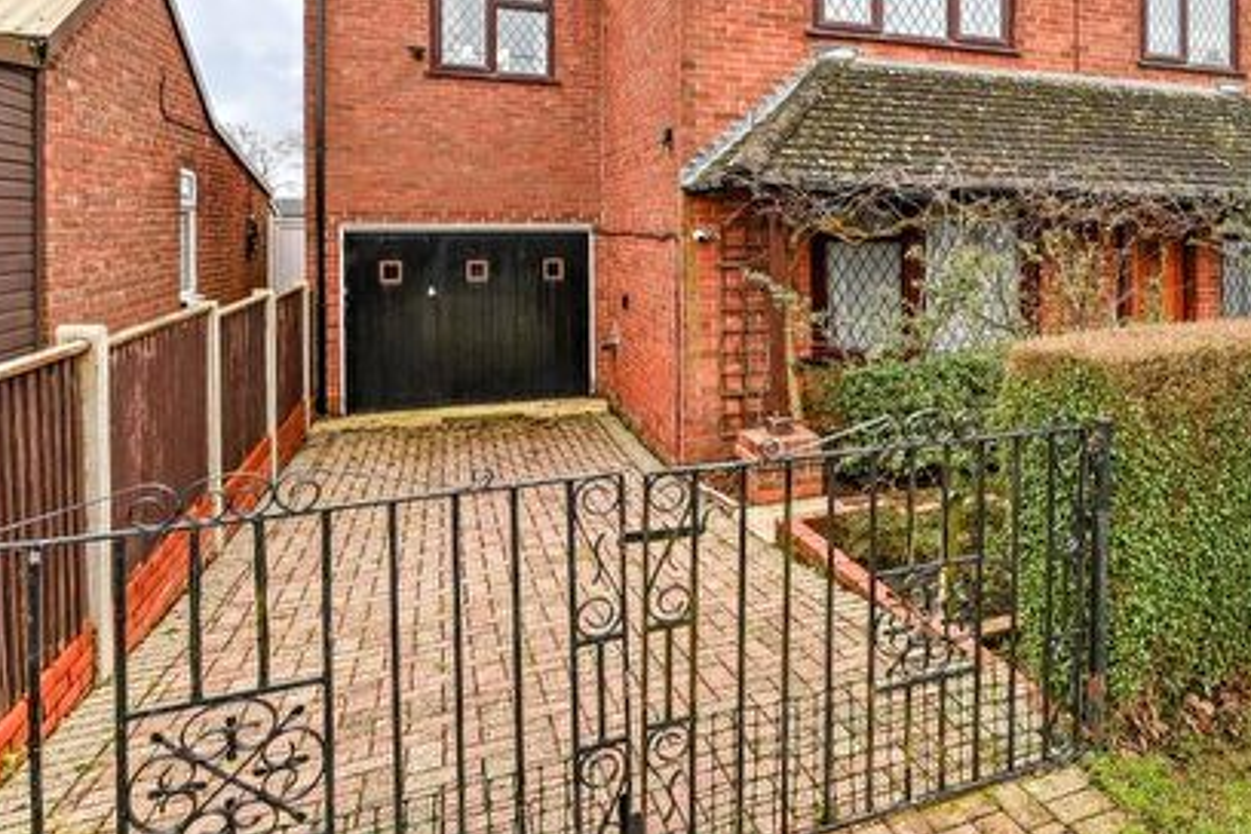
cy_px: 123
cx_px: 886
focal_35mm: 24
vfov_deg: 48.8
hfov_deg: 70.4
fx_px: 834
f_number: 9
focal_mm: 14
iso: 400
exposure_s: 1/100
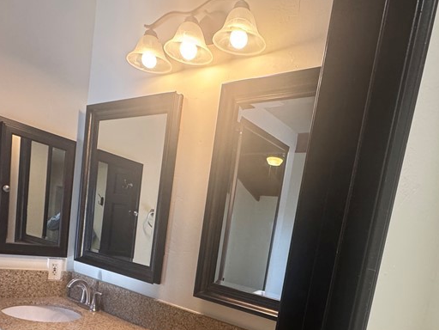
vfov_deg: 45.1
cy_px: 298
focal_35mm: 28
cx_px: 238
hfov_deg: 63.3
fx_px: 355
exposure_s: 1/120
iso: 320
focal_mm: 2.22
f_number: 2.2
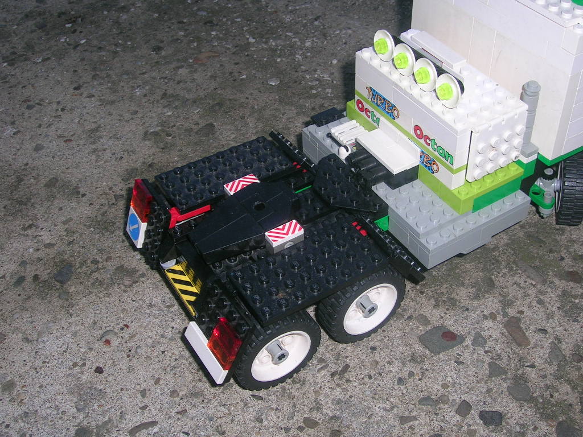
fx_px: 741
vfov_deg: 32.9
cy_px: 218
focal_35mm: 44
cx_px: 292
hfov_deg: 42.9
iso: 50
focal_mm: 6.7
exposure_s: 1/60.1
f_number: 5.1
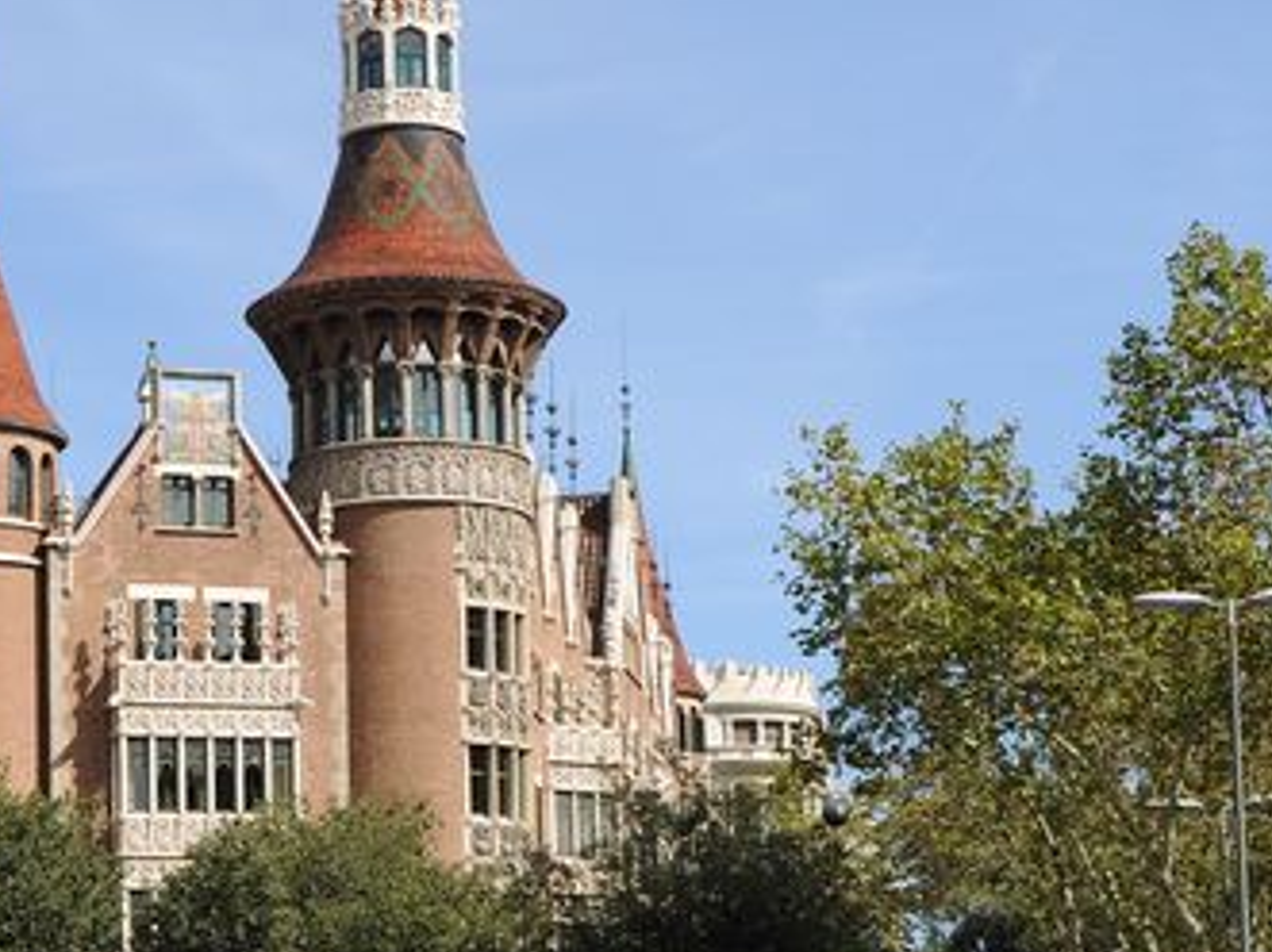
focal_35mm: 104
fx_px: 3820
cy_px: 785
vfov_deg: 14.1
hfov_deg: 18.9
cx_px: 688
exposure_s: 1/400
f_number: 9
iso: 200
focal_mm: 35
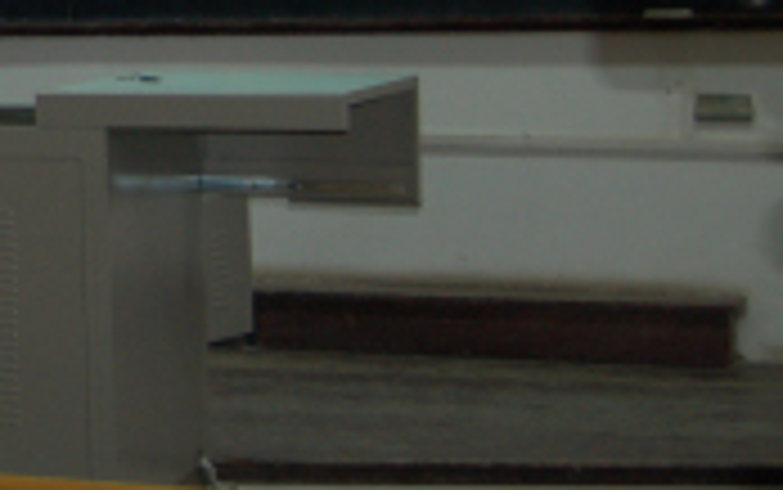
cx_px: -320
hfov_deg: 18.1
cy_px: -202
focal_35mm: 105
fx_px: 2242
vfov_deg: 12.0
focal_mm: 20
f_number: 3.8
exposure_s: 1/60
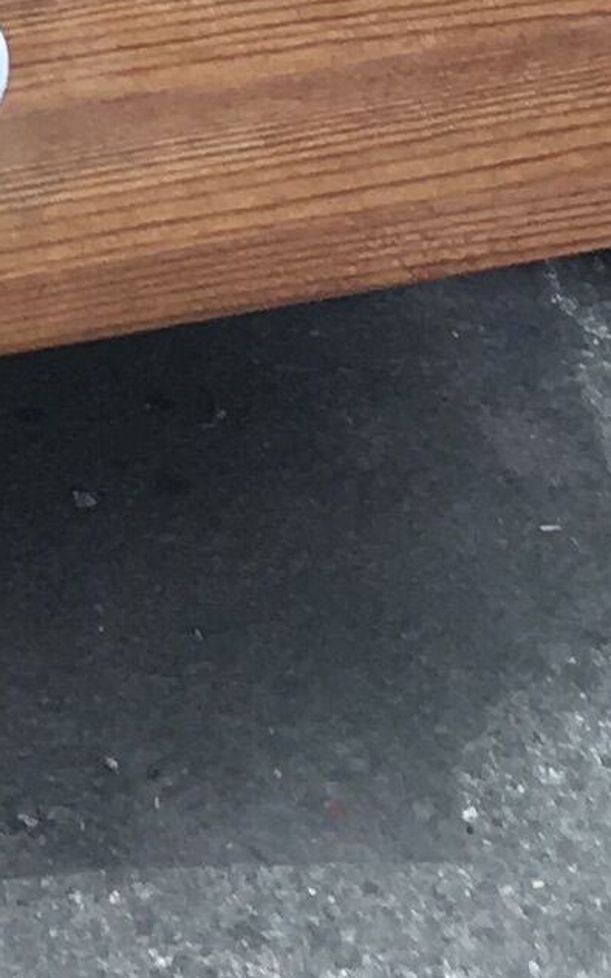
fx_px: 5222
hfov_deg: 6.4
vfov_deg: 9.2
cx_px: -880
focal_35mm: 196
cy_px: -1614
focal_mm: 4.15
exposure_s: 1/106
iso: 25
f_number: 2.2
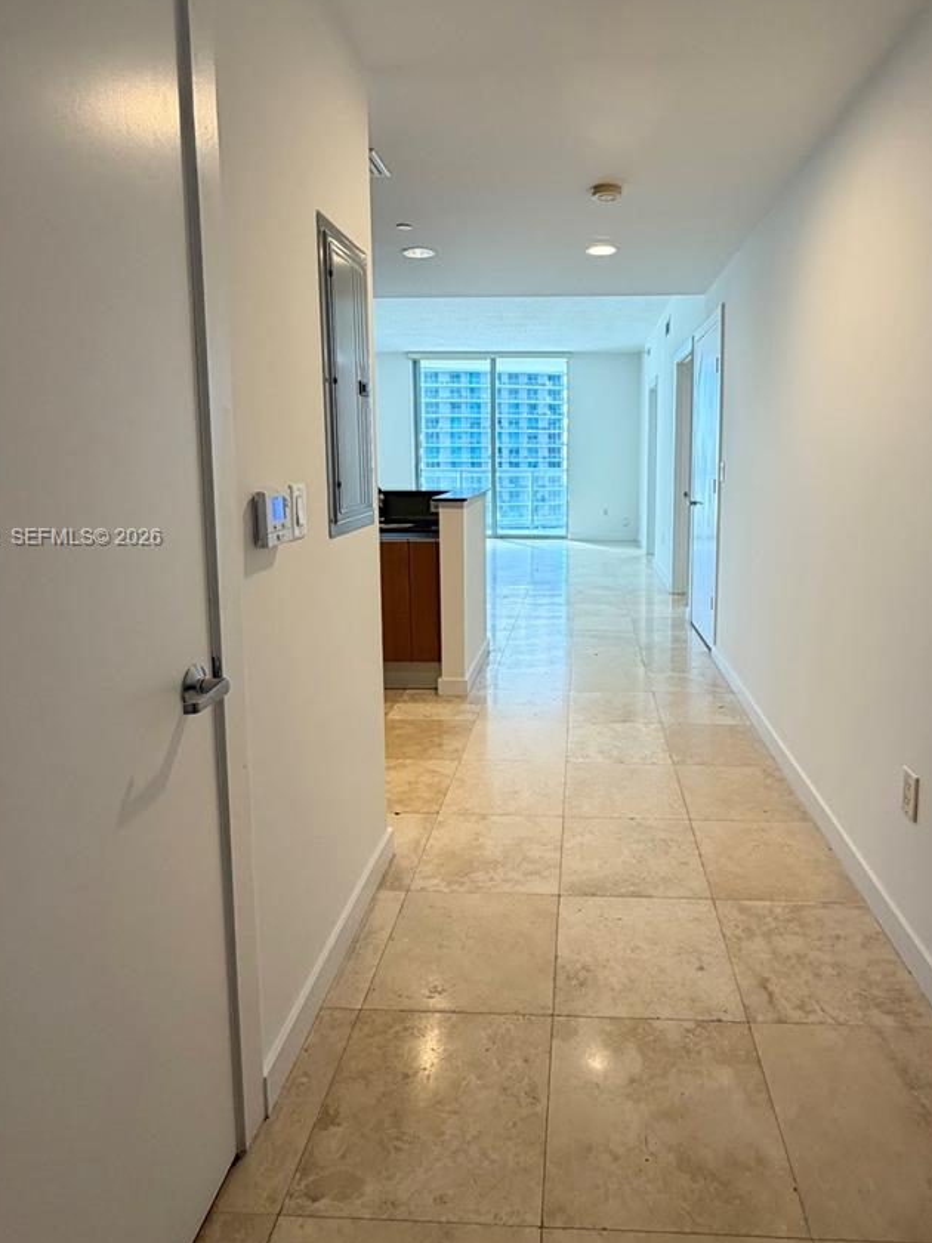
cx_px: 553
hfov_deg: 65.4
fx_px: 718
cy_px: 539
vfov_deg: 81.3
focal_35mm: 20
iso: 200
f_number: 2.2
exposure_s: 1/120
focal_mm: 2.22
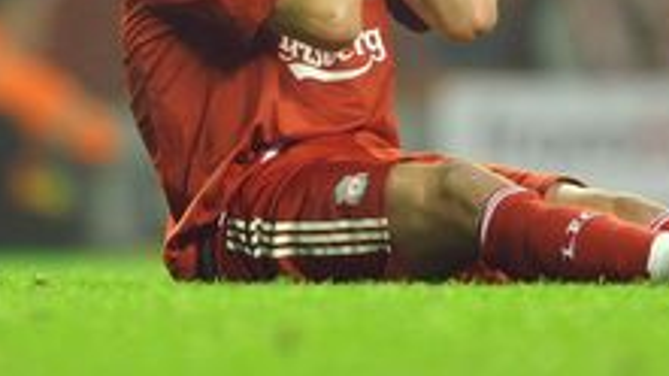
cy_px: -15
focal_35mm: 757
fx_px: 13420
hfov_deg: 2.9
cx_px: 545
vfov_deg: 1.6
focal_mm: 400
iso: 2000
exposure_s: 1/800
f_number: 2.8
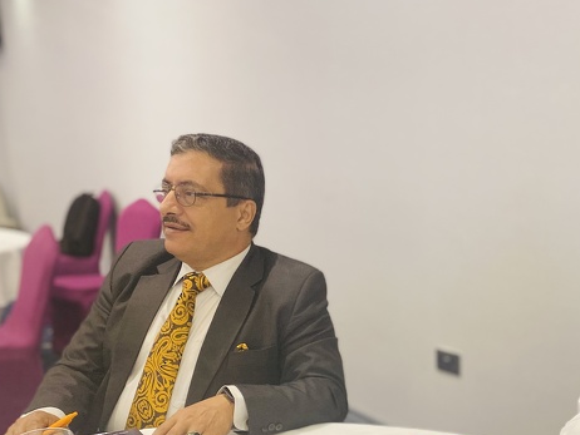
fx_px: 754
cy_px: 345
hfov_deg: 40.3
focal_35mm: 45
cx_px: 468
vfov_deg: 31.4
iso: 160
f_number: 1.8
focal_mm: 4.25
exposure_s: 1/50
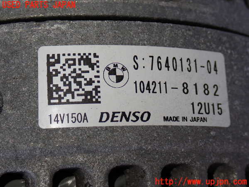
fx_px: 482
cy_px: 94
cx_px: 124
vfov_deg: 21.9
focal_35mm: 67
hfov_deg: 29.0
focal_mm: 11.88
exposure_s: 1/125
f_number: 3.8
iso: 200
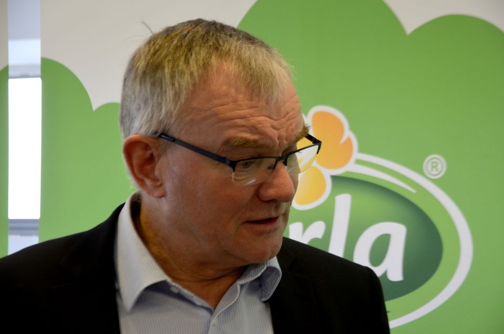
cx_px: 252
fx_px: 1677
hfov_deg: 17.1
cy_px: 167
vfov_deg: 11.4
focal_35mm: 120
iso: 450
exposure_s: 1/60
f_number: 5.3
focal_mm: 80
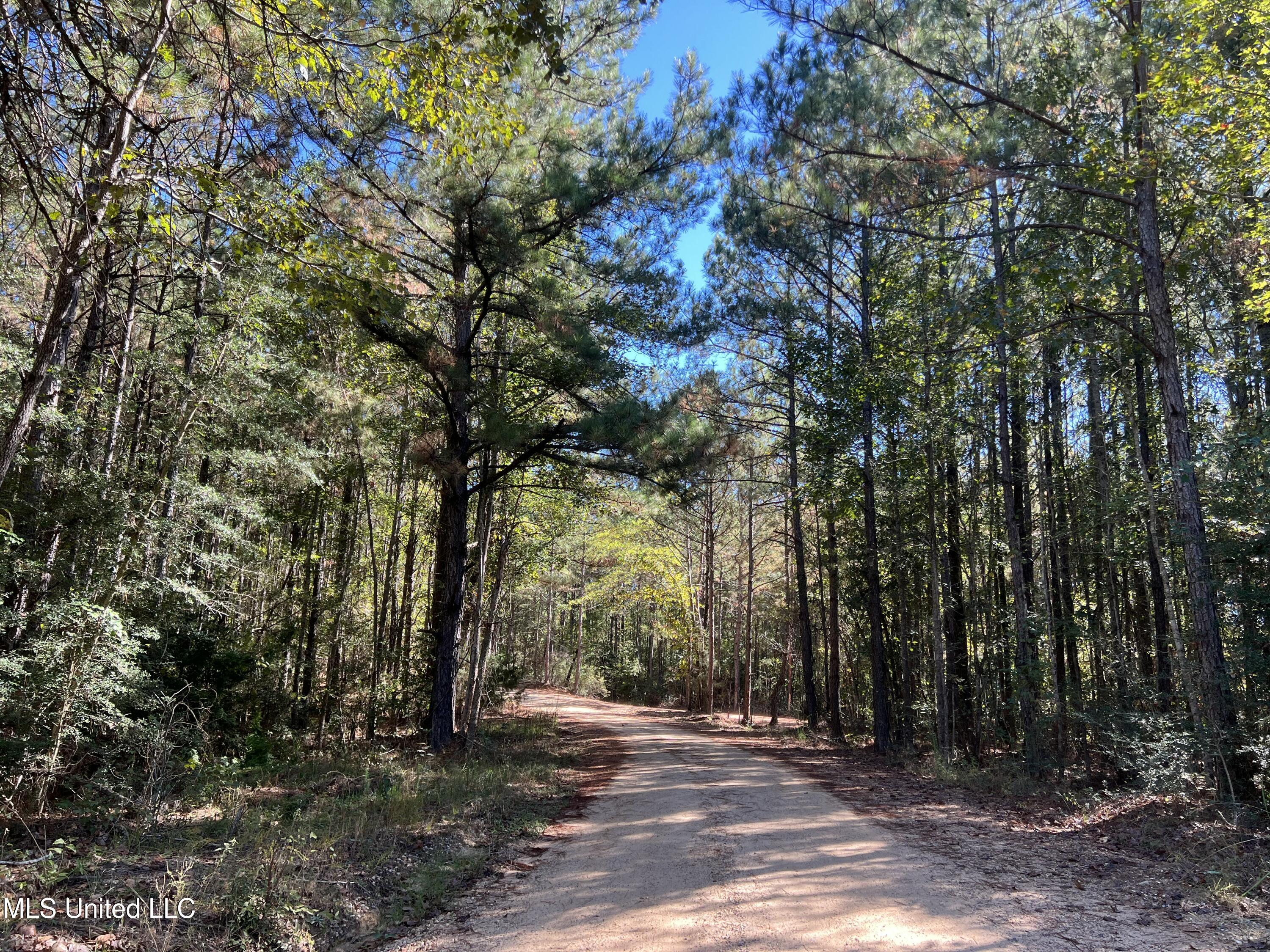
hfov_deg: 67.3
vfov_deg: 53.1
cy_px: 476
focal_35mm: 26
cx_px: 635
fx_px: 954
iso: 40
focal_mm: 5.7
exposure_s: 1/293
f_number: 1.5
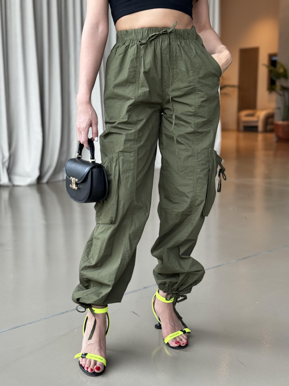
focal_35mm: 48
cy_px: 193
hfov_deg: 30.3
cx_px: 144
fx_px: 534
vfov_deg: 39.7
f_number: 1.78
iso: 100
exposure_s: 1/99
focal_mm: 6.76
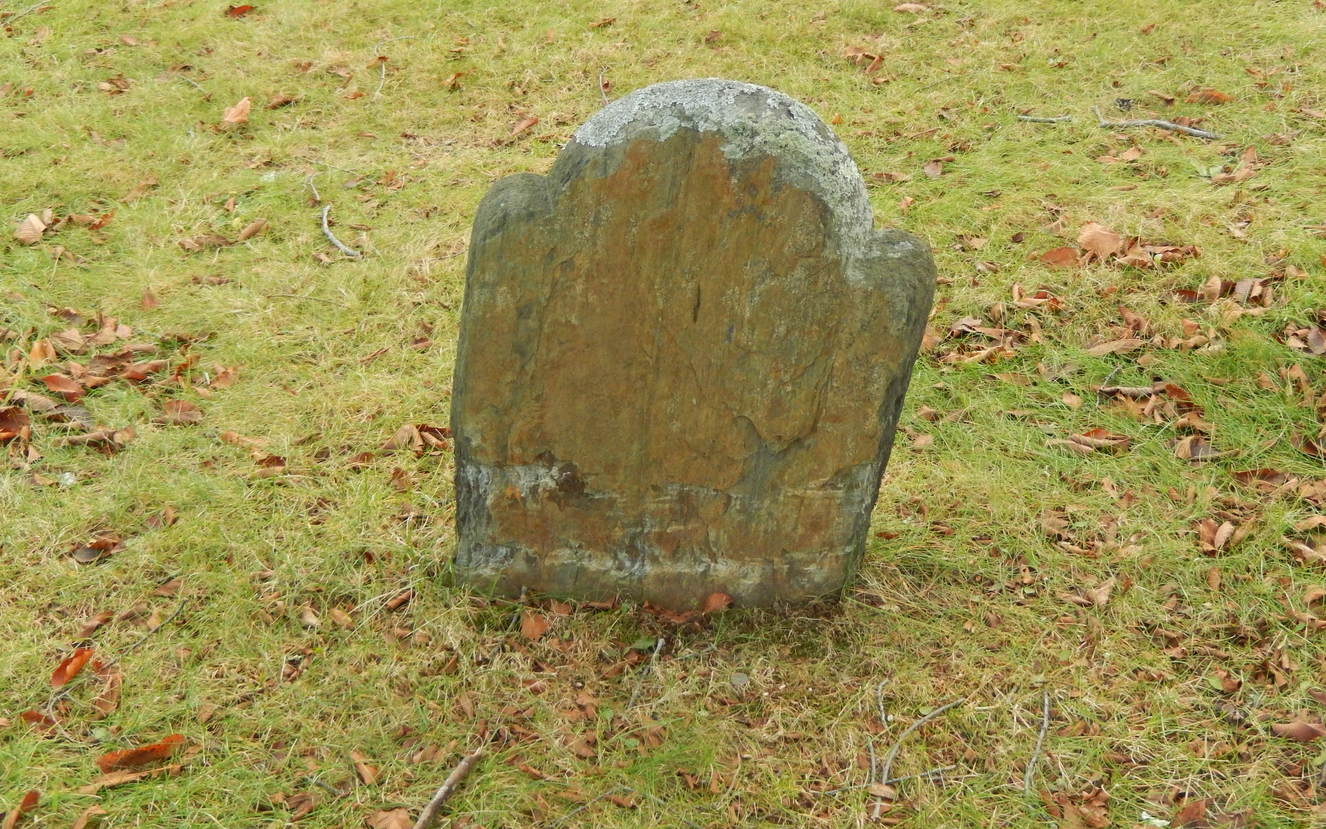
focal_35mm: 59
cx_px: 708
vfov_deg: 22.0
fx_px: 2132
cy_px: 347
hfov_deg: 34.5
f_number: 4.5
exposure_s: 1/160
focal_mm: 9.2
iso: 400
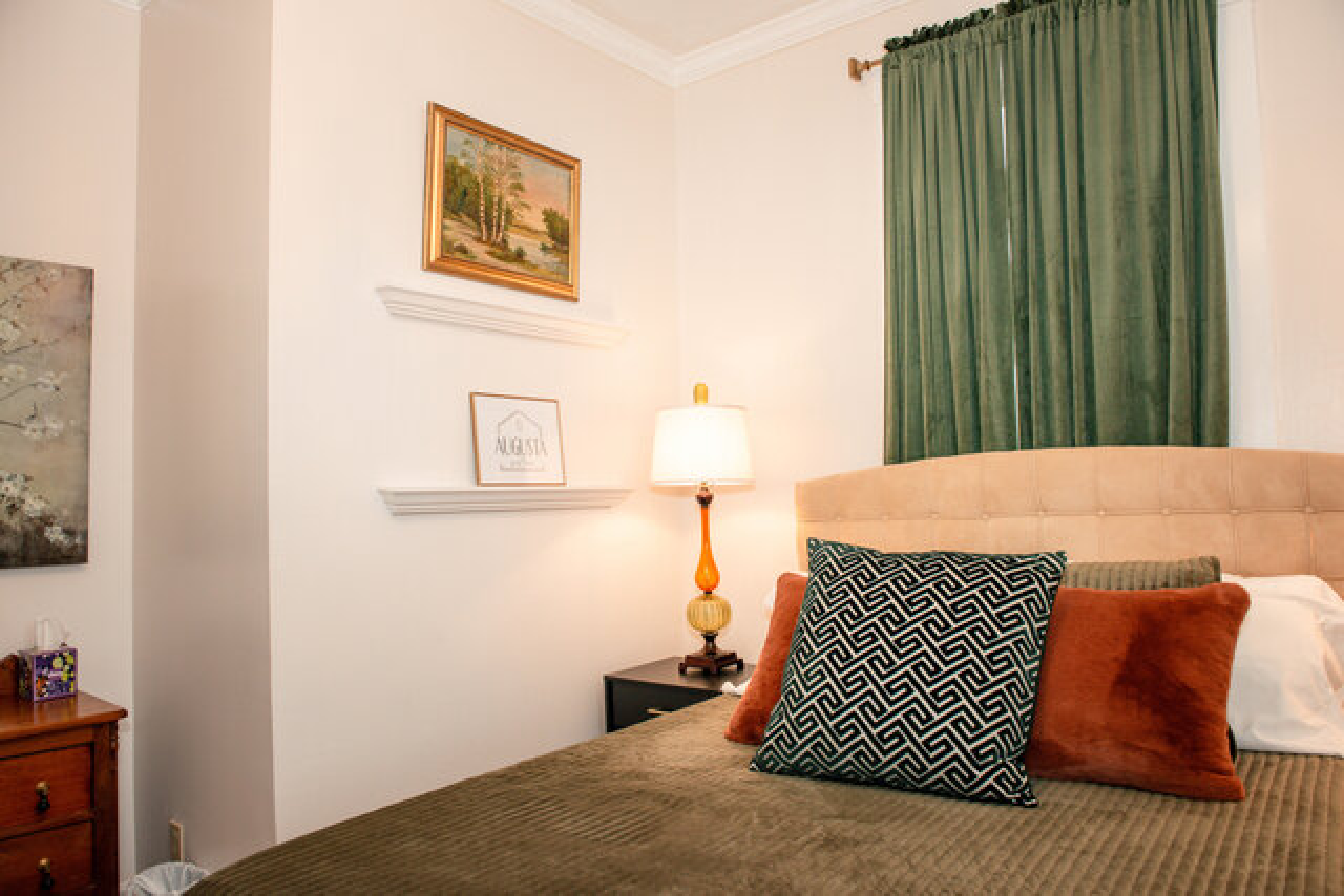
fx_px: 896
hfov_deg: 73.7
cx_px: 672
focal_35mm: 24
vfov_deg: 53.2
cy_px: 448
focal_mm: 24
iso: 640
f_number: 5
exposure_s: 1/80
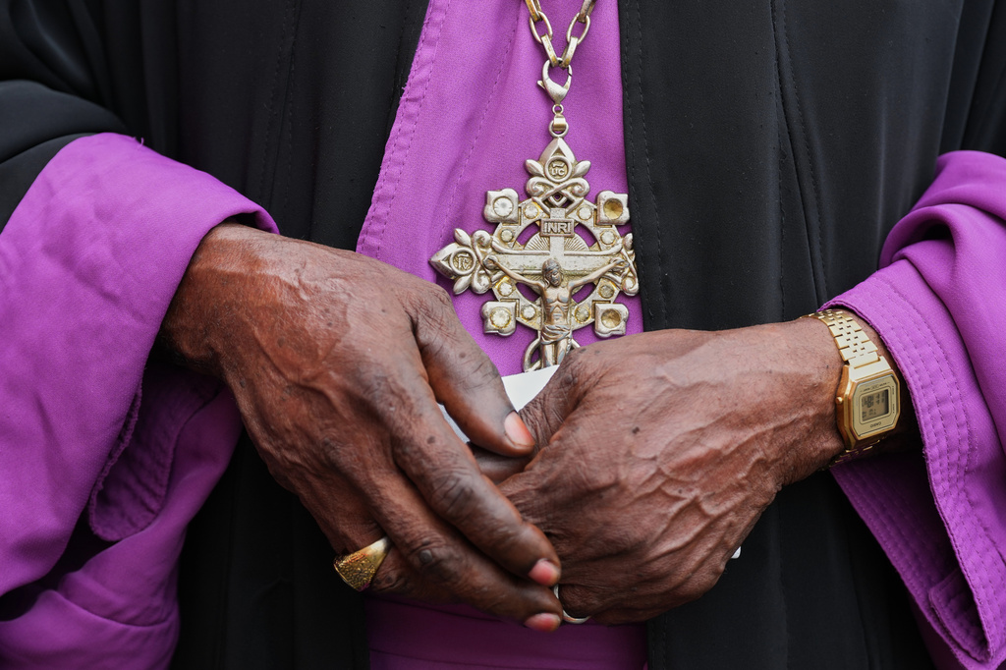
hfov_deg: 10.2
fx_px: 5643
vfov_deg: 6.8
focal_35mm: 202
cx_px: 503
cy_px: 335
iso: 320
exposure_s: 1/320
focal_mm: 135
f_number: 4
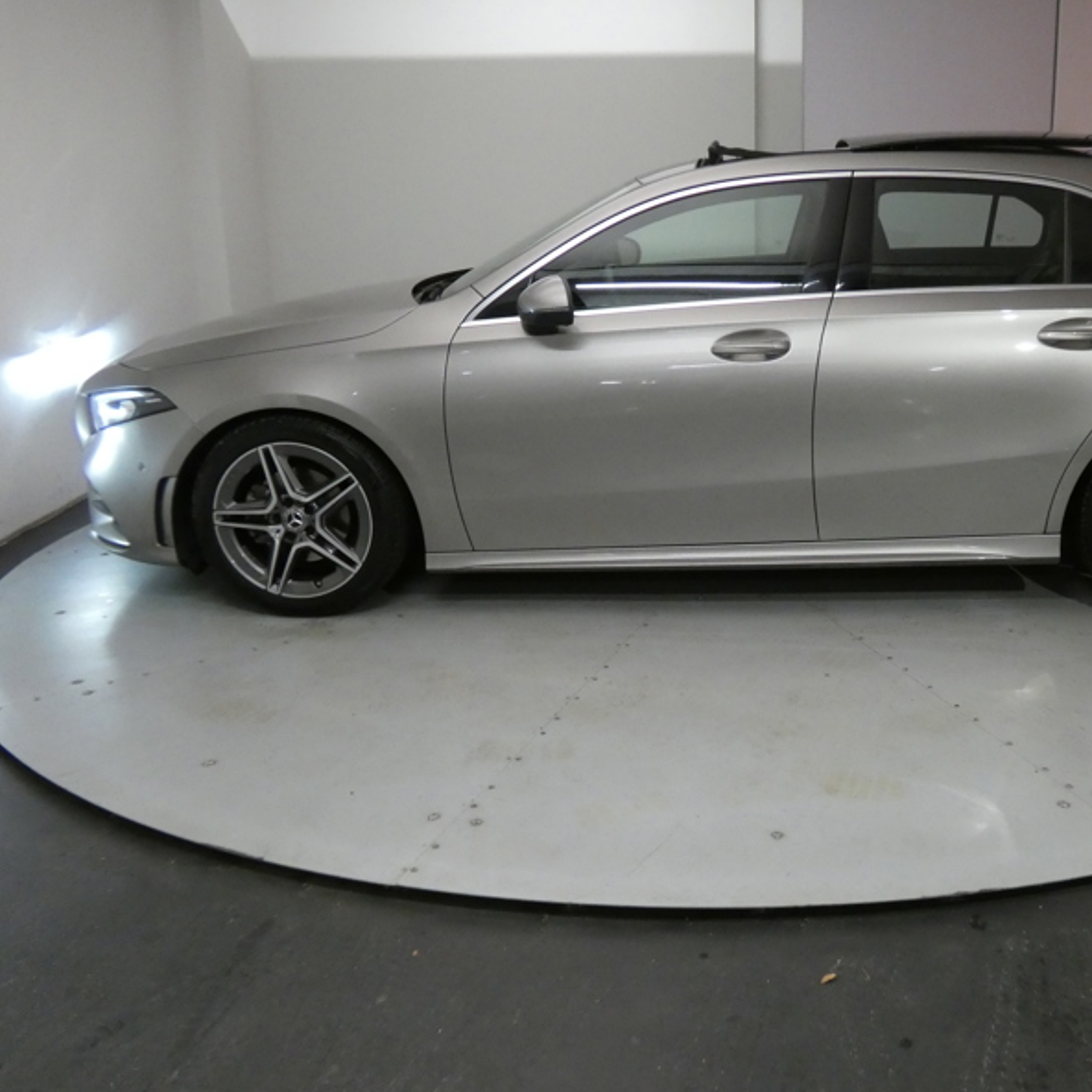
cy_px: 542
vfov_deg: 44.9
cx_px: 708
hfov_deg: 44.4
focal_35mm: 37
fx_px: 1321
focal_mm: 5.5
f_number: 3.3
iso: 800
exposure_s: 1/80
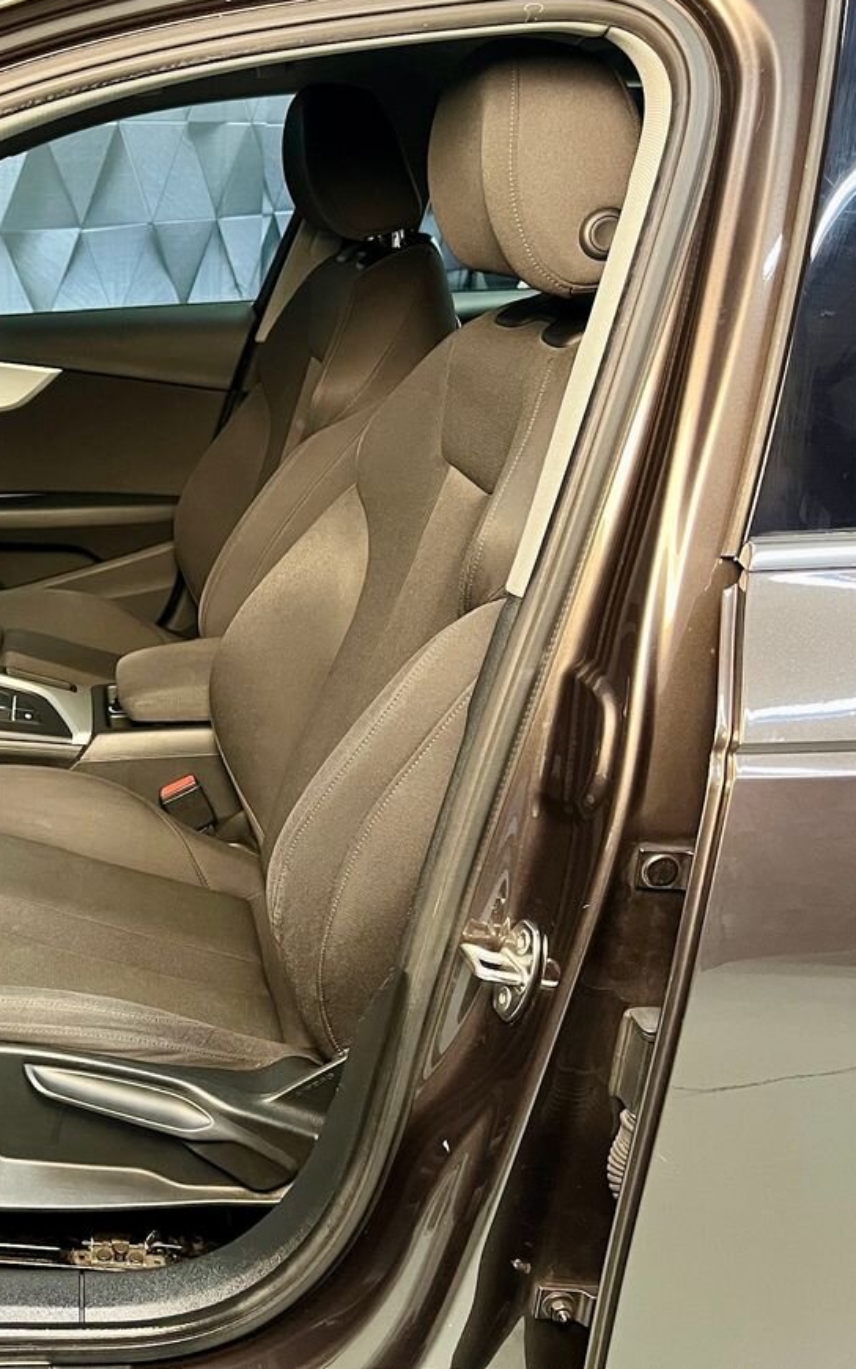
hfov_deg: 31.3
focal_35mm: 38
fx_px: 1418
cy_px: 662
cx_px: 19
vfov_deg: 51.5
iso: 500
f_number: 1.5
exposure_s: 1/60
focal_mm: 5.7
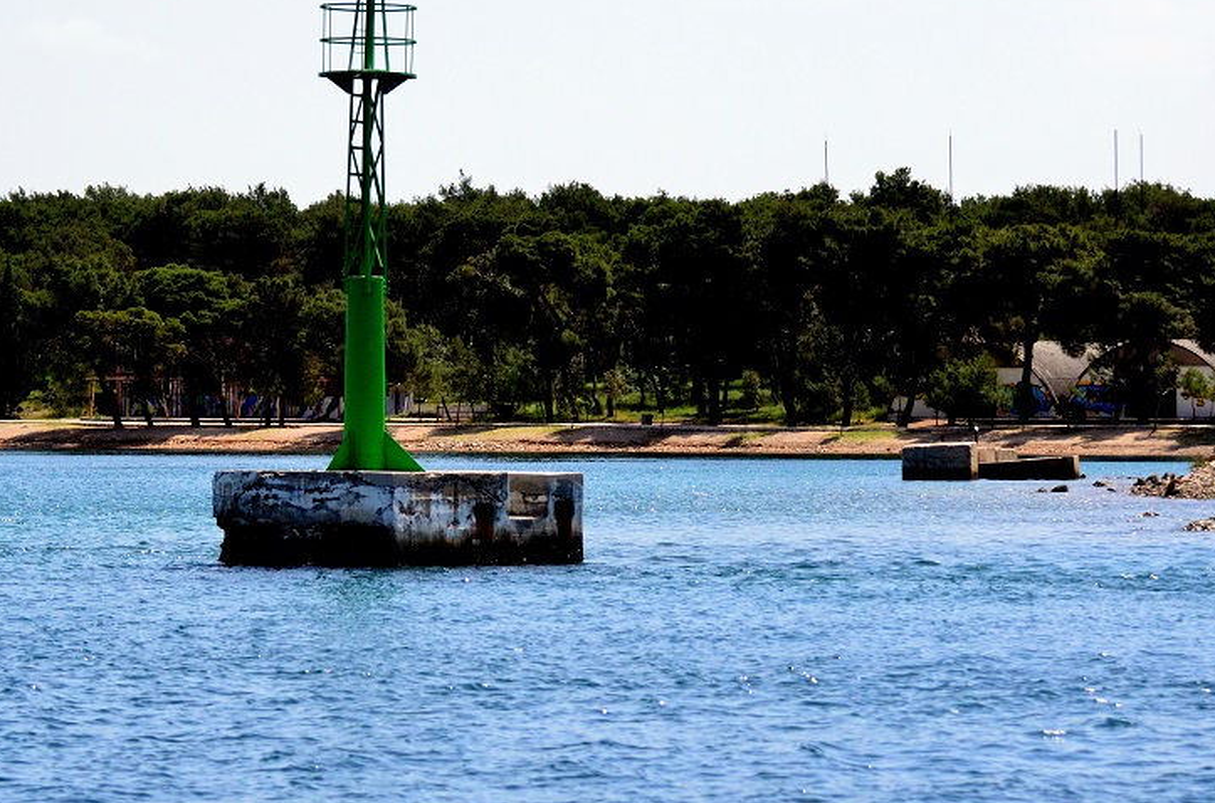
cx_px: 666
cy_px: 355
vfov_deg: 8.0
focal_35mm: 170
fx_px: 5722
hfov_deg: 12.1
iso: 1100
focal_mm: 82
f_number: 4.5
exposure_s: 1/8000
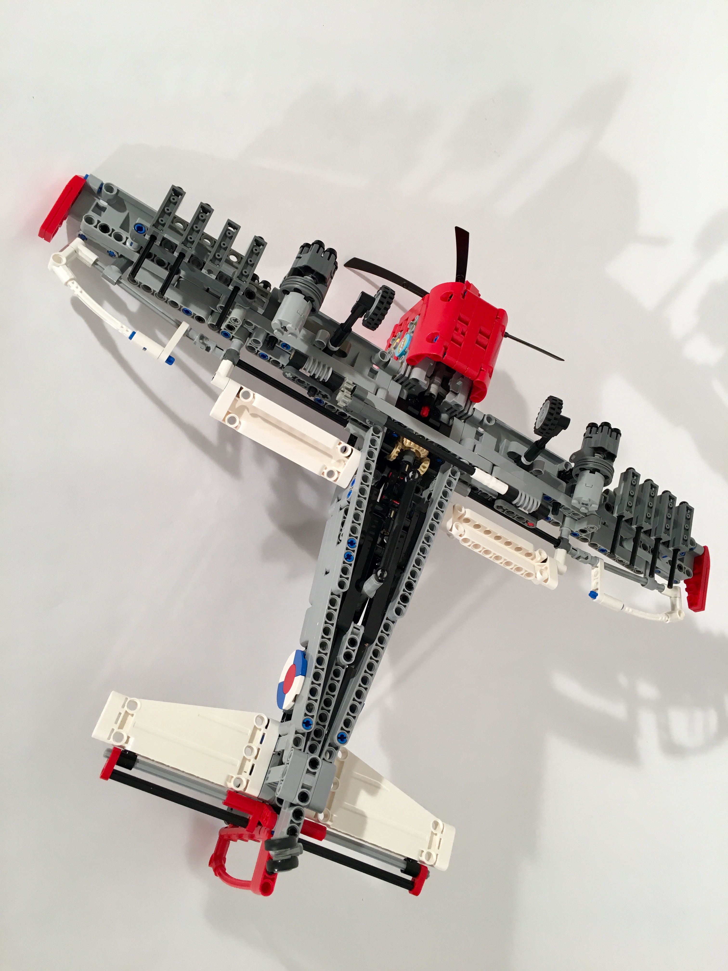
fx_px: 813
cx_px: 364
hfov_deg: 48.2
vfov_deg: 61.7
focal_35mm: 29
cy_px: 486
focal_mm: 4.15
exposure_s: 1/40
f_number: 2.2
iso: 25
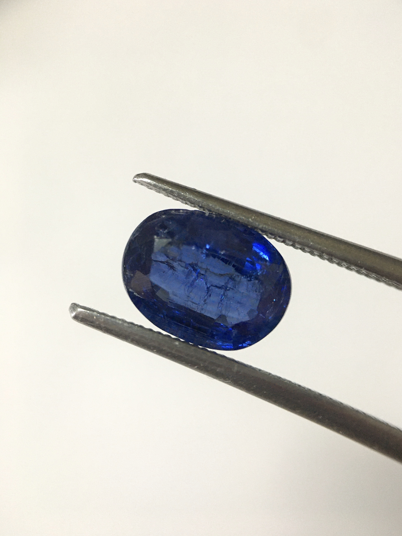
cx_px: 206
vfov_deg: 60.0
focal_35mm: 30
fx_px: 465
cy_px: 262
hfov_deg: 46.8
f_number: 2.2
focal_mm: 4.15
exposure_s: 1/33
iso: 200
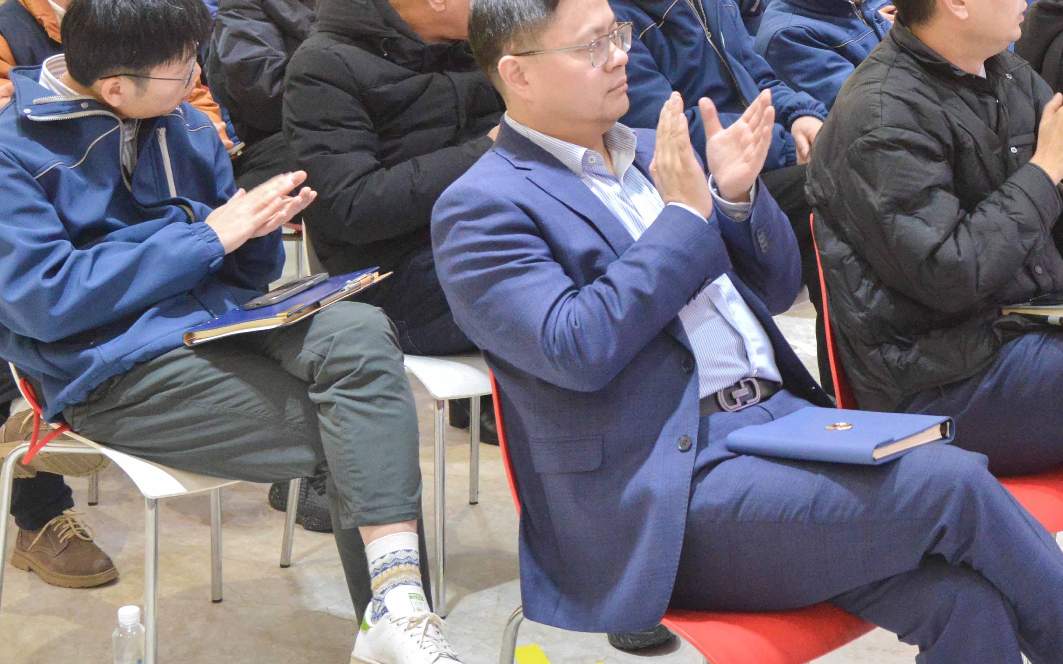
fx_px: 2086
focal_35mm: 72
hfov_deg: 28.0
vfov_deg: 17.8
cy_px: 36
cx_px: 860
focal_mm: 35
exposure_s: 1/100
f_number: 5.6
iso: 2800
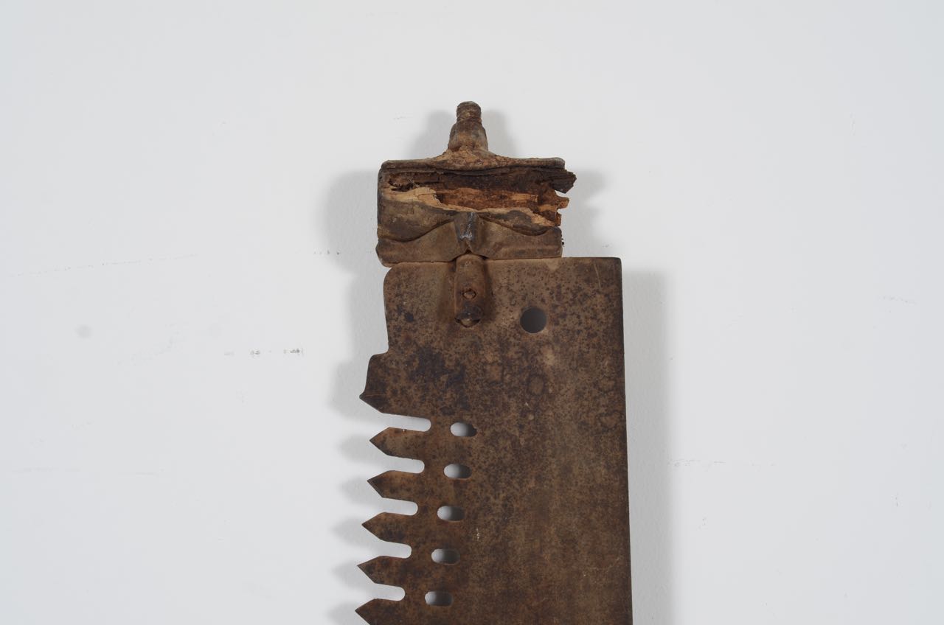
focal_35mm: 75
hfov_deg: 27.0
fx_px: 1963
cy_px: 312
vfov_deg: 18.1
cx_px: 472
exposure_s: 1/125
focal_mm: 50
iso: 100
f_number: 6.3
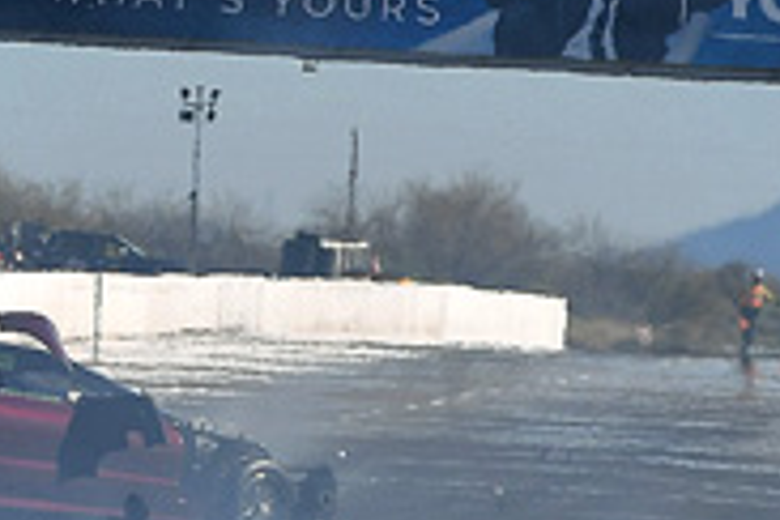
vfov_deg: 1.7
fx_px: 17722
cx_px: -281
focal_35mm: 818
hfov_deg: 2.5
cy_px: 266
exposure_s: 1/1600
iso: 160
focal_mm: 200
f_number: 5.6
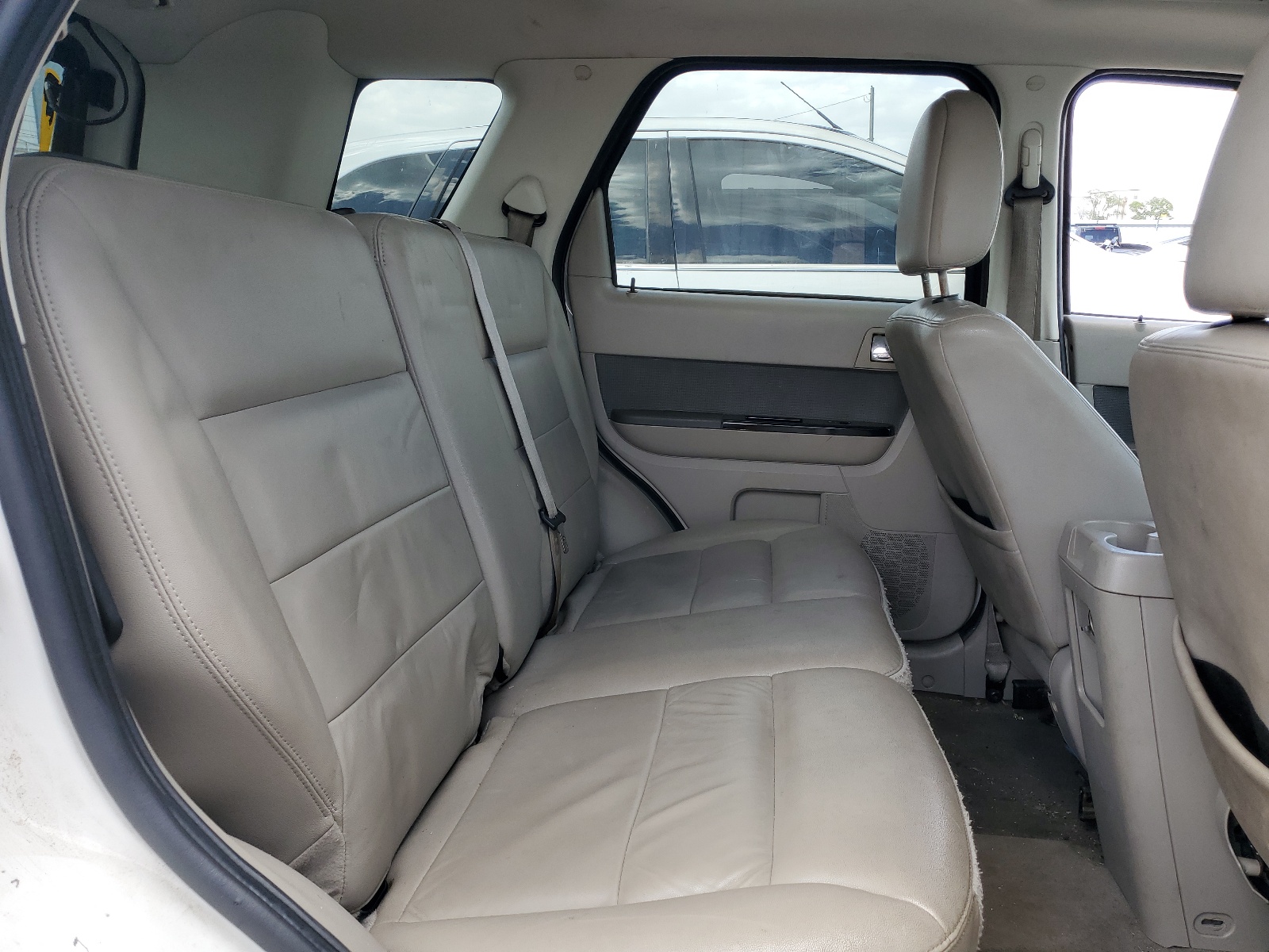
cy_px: 476
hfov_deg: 67.3
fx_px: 953
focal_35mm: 26
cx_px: 634
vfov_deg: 53.1
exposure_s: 1/312
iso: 50
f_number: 1.5
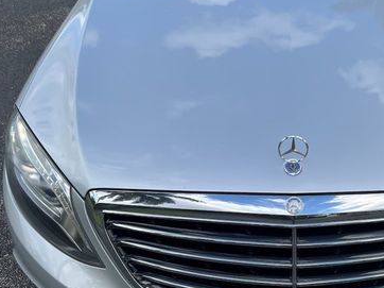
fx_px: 510
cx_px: 283
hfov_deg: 40.2
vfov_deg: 31.5
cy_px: 142
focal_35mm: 46
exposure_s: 1/3257
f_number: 1.5
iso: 50
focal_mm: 5.7
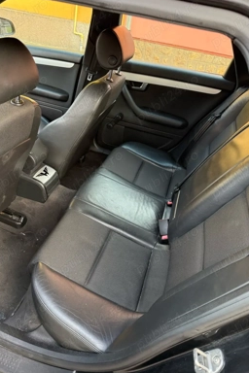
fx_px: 270
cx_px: 111
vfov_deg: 69.4
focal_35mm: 26
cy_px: 186
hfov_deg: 49.5
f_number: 1.78
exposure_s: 1/80
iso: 200
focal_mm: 6.76
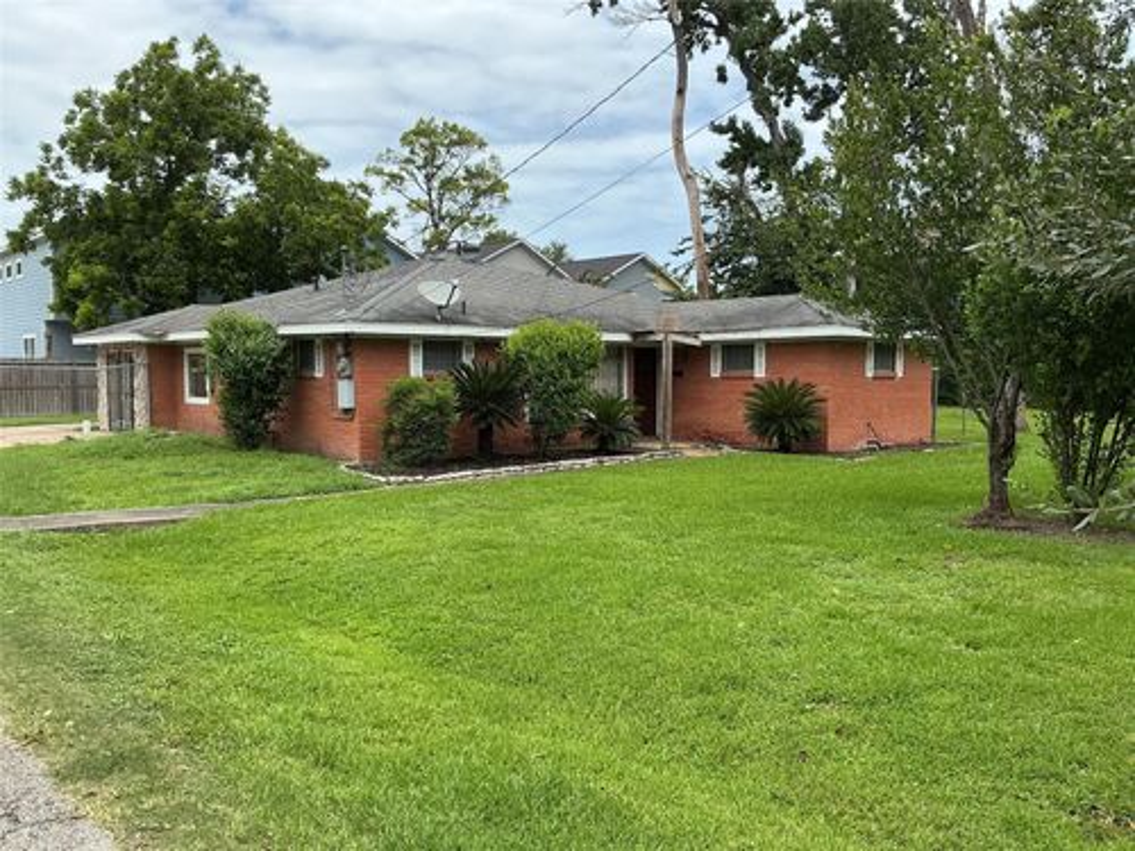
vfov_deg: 48.2
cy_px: 426
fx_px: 951
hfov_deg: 61.7
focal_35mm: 29
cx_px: 568
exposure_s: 1/1250
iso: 25
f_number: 1.8
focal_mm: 3
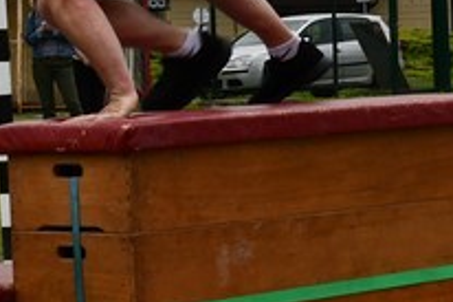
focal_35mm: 199
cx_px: 455
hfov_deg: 10.3
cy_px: 74
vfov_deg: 6.9
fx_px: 2502
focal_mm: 27
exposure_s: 1/250
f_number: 8
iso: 100
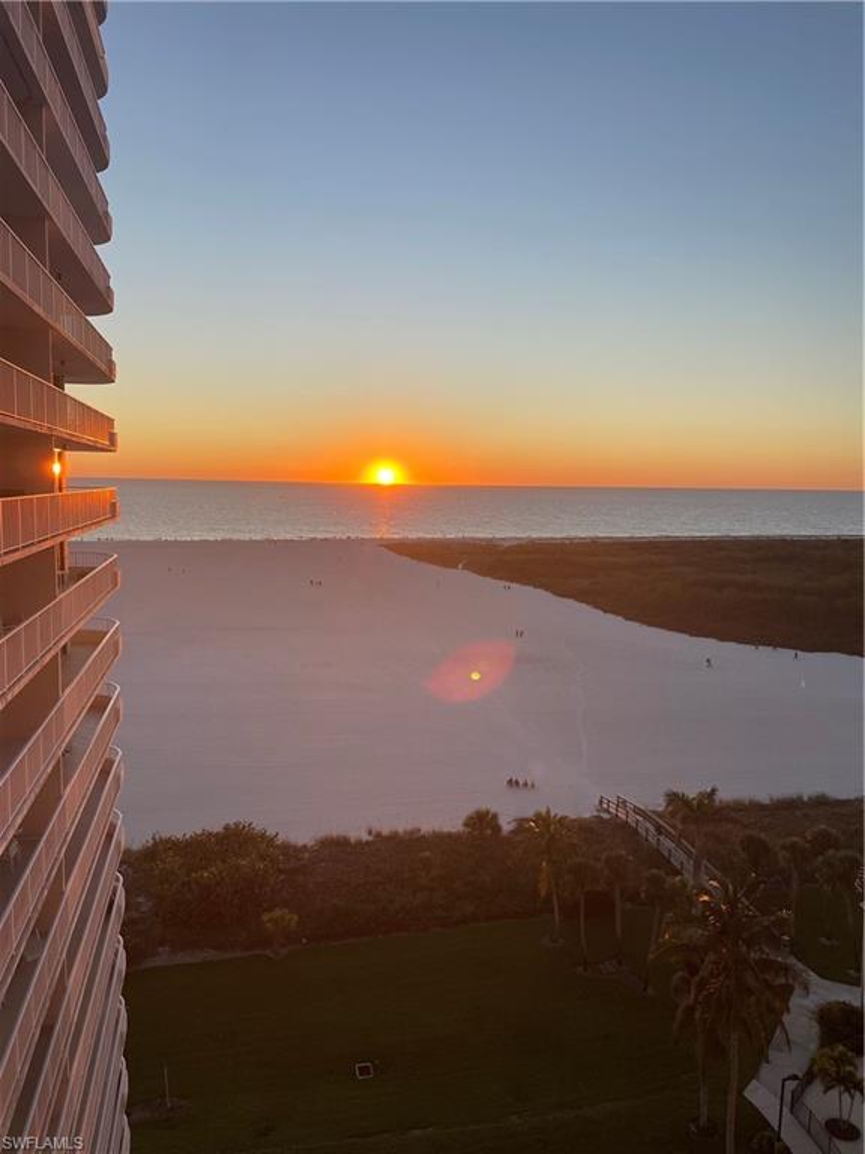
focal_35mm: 26
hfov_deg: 53.1
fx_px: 866
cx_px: 432
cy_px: 577
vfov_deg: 67.3
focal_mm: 4.2
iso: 32
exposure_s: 1/1092
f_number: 1.6
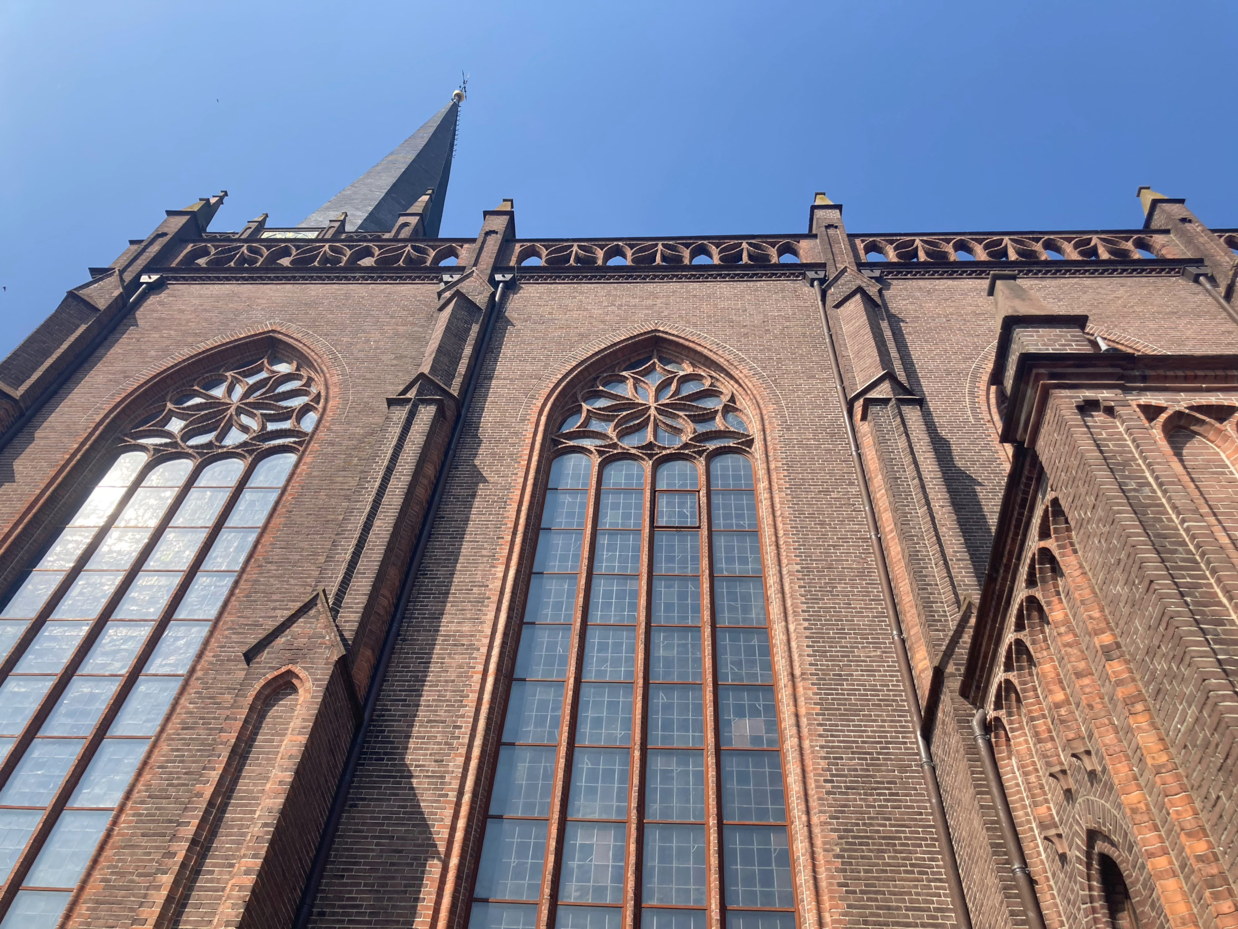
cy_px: 464
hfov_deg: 63.4
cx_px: 619
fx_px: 1001
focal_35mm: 28
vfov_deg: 49.7
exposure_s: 1/1621
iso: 20
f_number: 1.8
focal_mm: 3.99
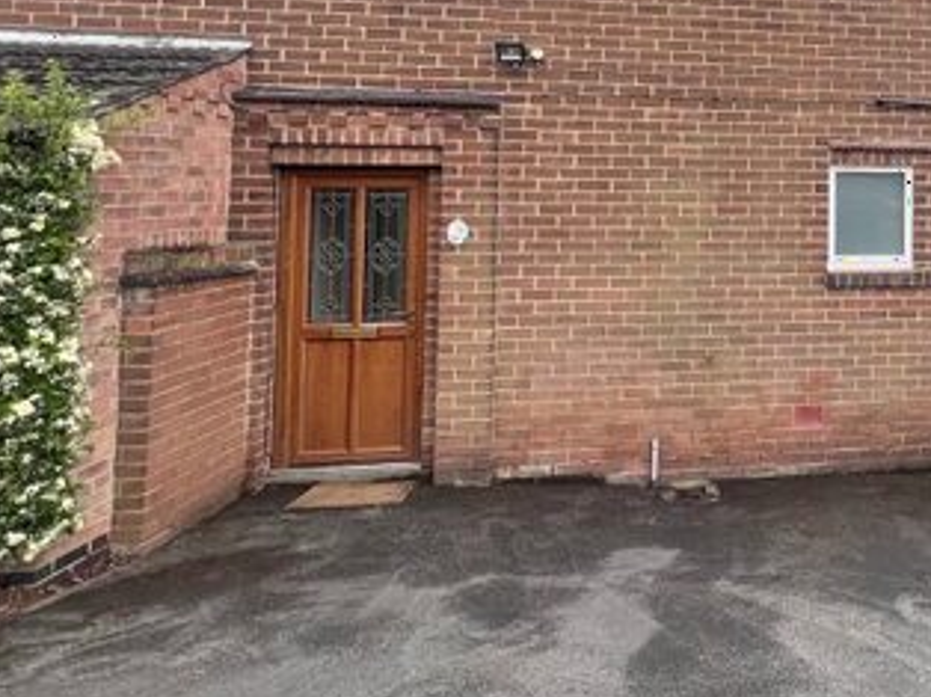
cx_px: 884
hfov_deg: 52.1
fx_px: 779
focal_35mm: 29
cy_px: 165
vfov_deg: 46.3
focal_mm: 1.57
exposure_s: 1/398
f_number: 1.8
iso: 32
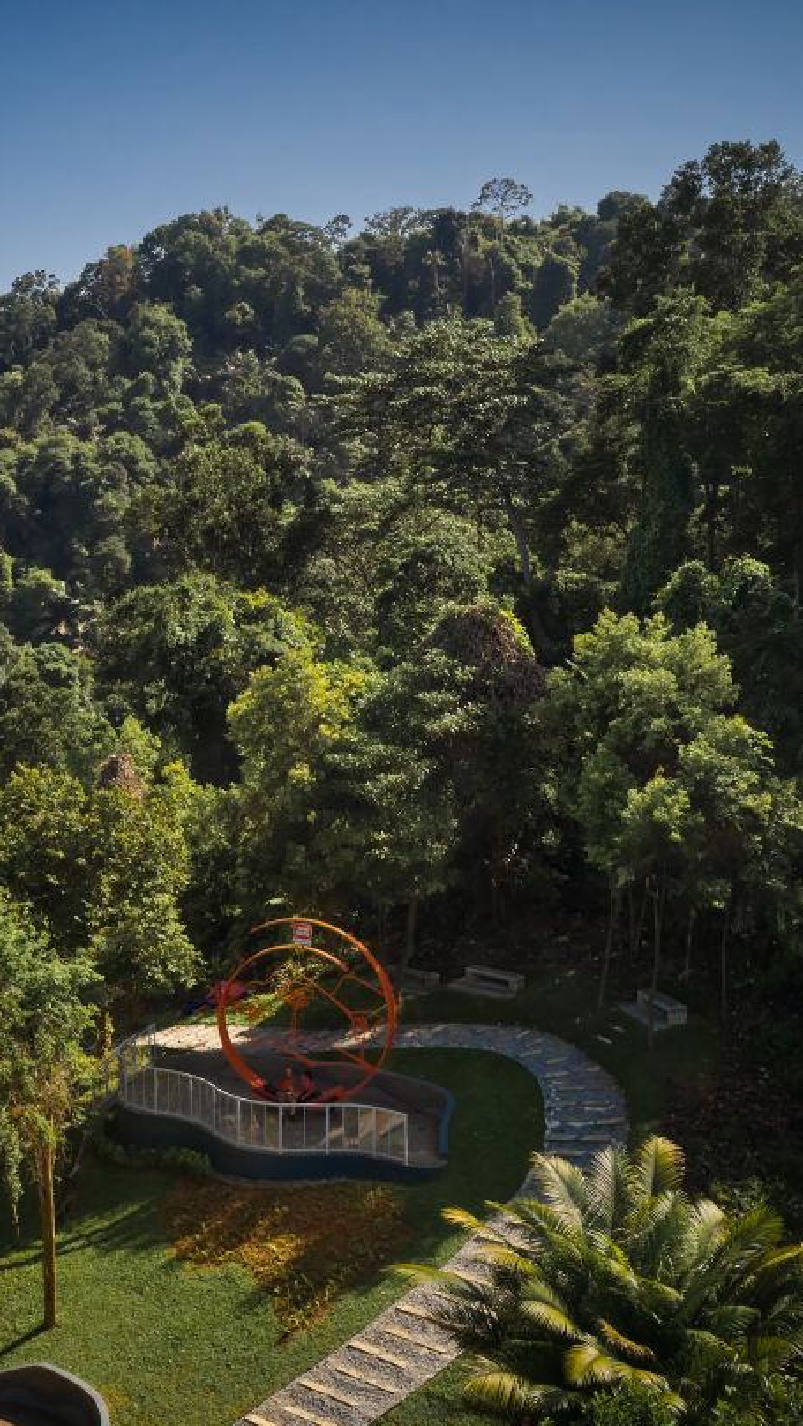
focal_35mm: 45
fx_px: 1702
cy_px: 715
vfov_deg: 45.5
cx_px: 272
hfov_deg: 26.4
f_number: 5.6
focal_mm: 10.26
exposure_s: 1/800
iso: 100
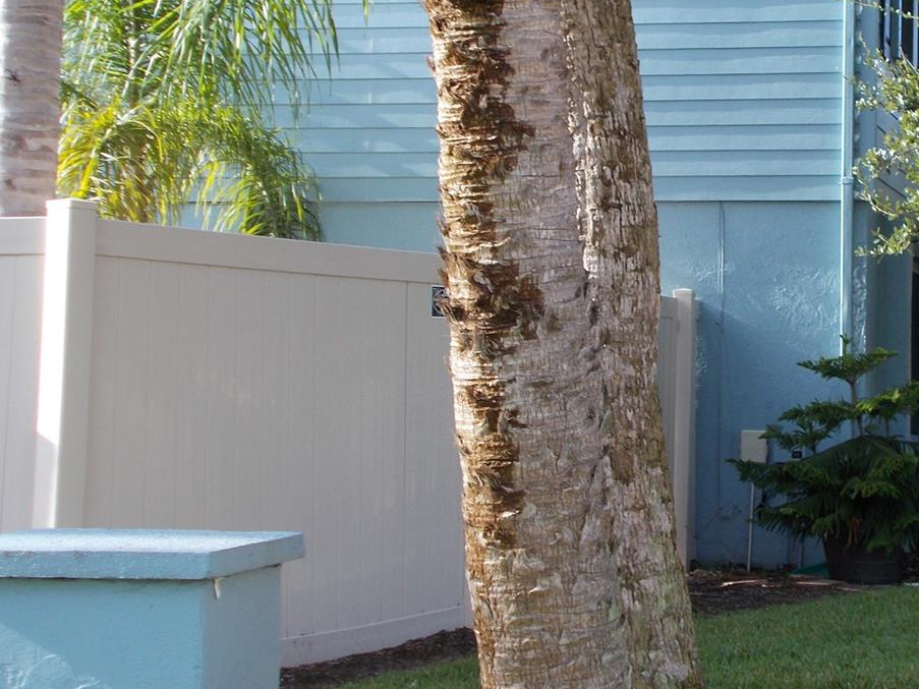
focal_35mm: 78
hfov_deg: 24.5
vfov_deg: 18.9
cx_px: 765
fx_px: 2071
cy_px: 262
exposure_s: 1/100
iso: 80
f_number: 4.2
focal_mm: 7.9
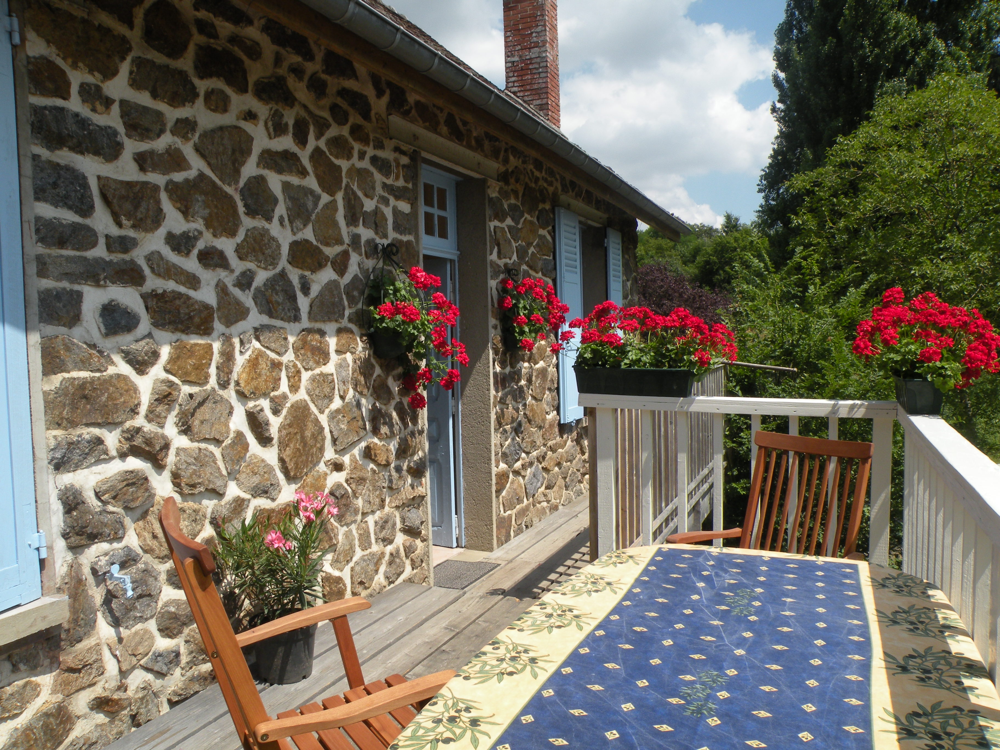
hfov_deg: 65.3
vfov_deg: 51.4
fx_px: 780
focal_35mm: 27
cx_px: 500
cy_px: 375
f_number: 6.3
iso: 64
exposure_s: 1/243
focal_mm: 4.7
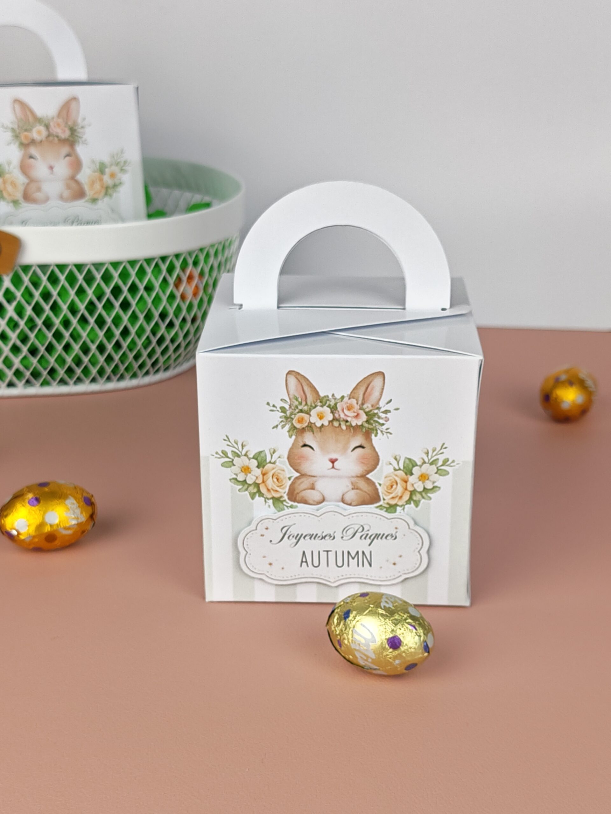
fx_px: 1247
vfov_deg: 36.2
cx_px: 306
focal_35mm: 53
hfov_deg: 27.5
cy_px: 407
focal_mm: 5.4
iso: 50
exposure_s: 1/140
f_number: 1.6
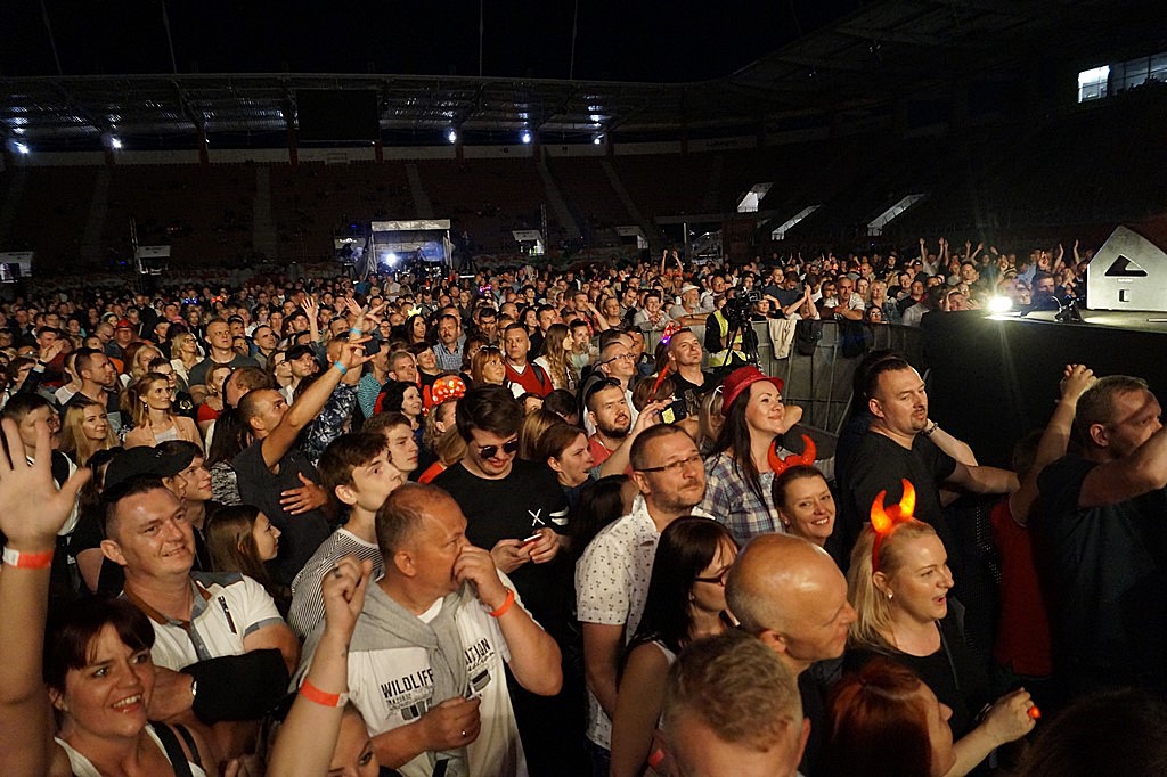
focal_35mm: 27
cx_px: 584
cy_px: 388
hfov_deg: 67.4
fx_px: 875
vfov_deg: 47.9
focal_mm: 18
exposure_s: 1/100
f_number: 3.5
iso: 3200
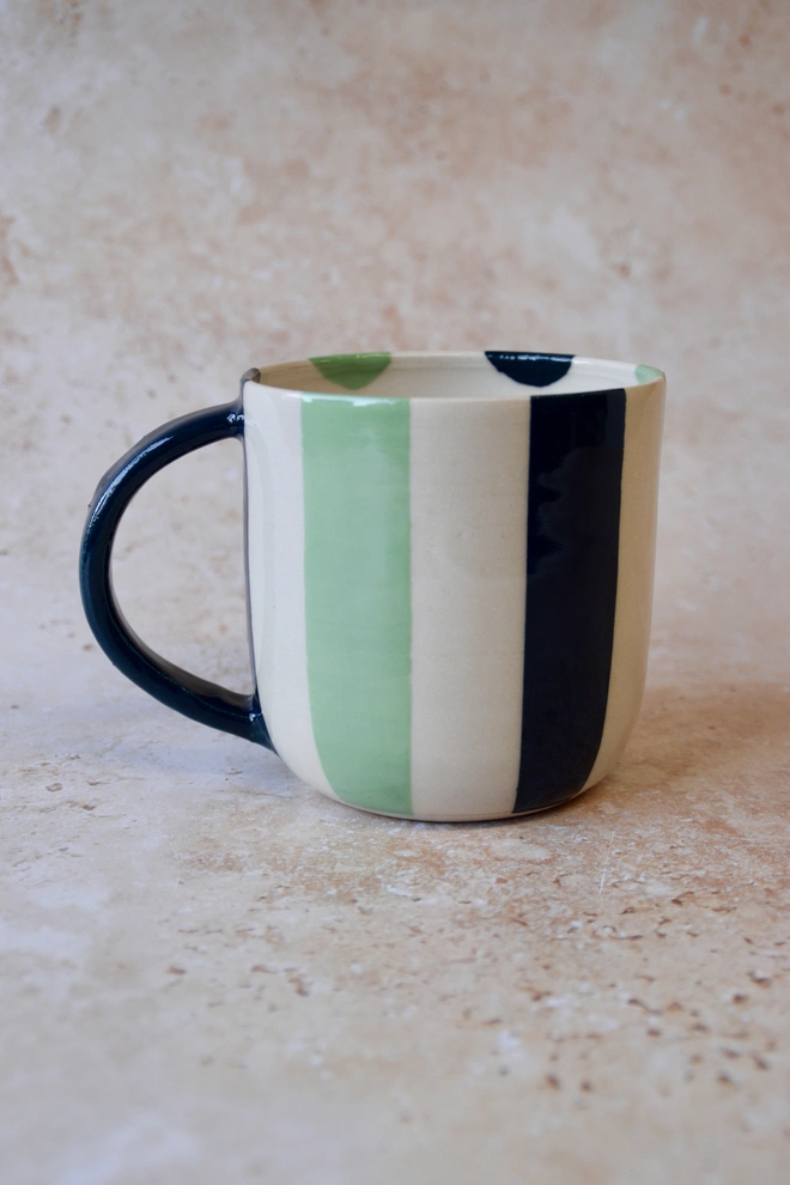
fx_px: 1580
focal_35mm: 48
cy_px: 592
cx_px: 395
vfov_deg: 41.1
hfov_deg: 28.1
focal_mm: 32
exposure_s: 1/160
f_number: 6.3
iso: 400
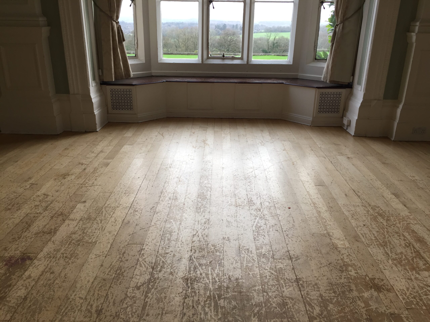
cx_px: 215
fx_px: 360
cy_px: 161
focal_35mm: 29
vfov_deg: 48.2
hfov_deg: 61.7
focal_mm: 4.15
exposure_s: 1/60
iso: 32
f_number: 2.2
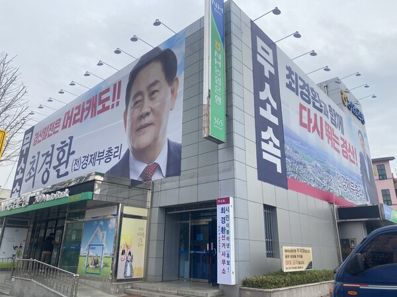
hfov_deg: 67.3
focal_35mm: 26
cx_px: 198
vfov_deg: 53.1
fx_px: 298
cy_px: 148
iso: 32
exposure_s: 1/2571
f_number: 1.8
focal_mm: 4.25
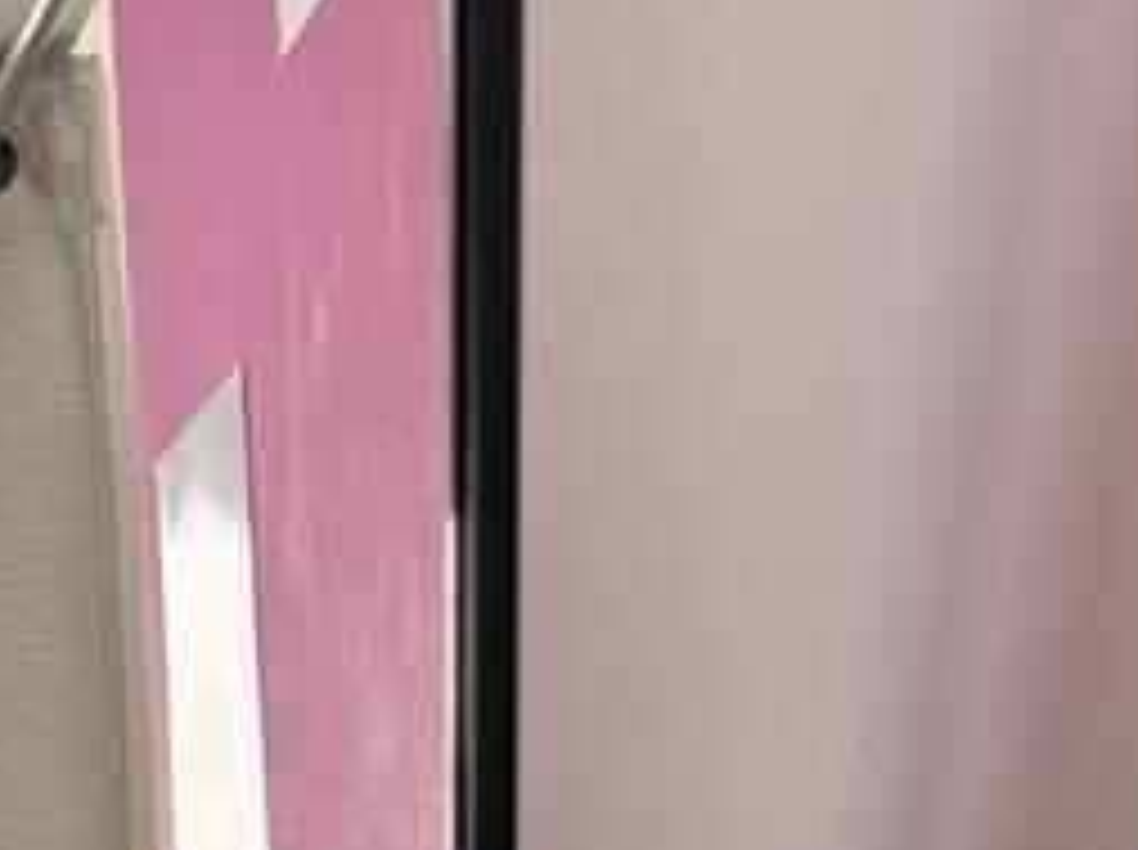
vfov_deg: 11.0
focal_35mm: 114
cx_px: -657
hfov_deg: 15.7
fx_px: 3742
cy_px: 2033
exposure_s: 1/100
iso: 80
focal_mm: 6.76
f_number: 1.78
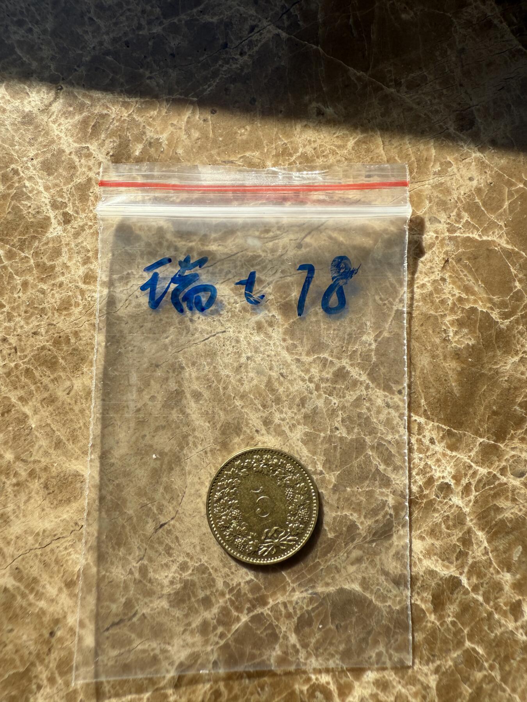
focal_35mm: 24
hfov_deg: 56.8
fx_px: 487
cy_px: 351
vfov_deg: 71.6
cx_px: 264
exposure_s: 1/1050
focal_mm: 2.22
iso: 40
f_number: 2.2
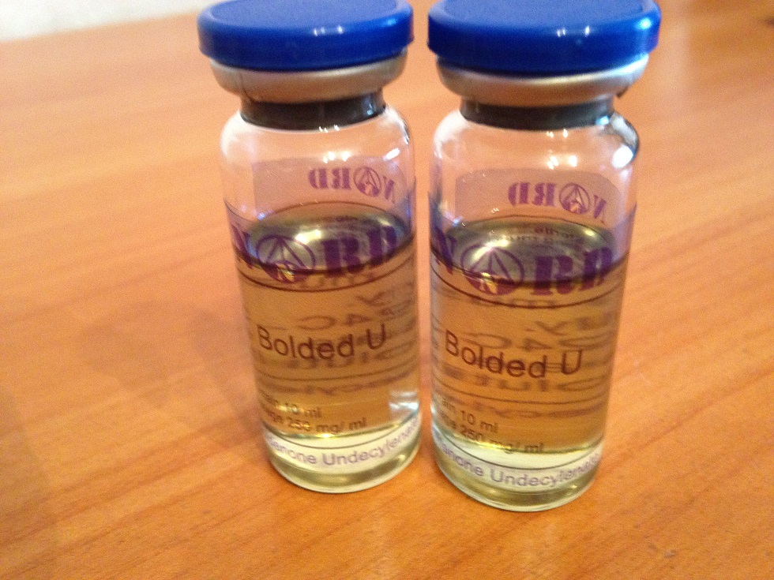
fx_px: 738
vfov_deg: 42.9
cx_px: 387
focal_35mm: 33
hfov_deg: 55.4
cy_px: 290
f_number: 2.4
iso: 320
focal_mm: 4.12
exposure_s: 1/15
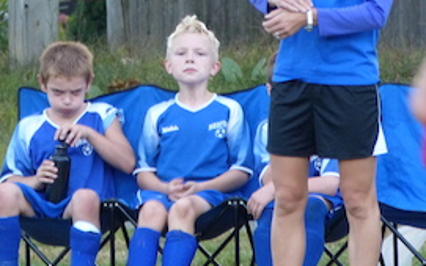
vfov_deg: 1.0
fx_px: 14515
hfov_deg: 1.7
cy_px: 145
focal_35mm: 1251
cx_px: 161
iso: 400
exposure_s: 1/50
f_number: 5
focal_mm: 108
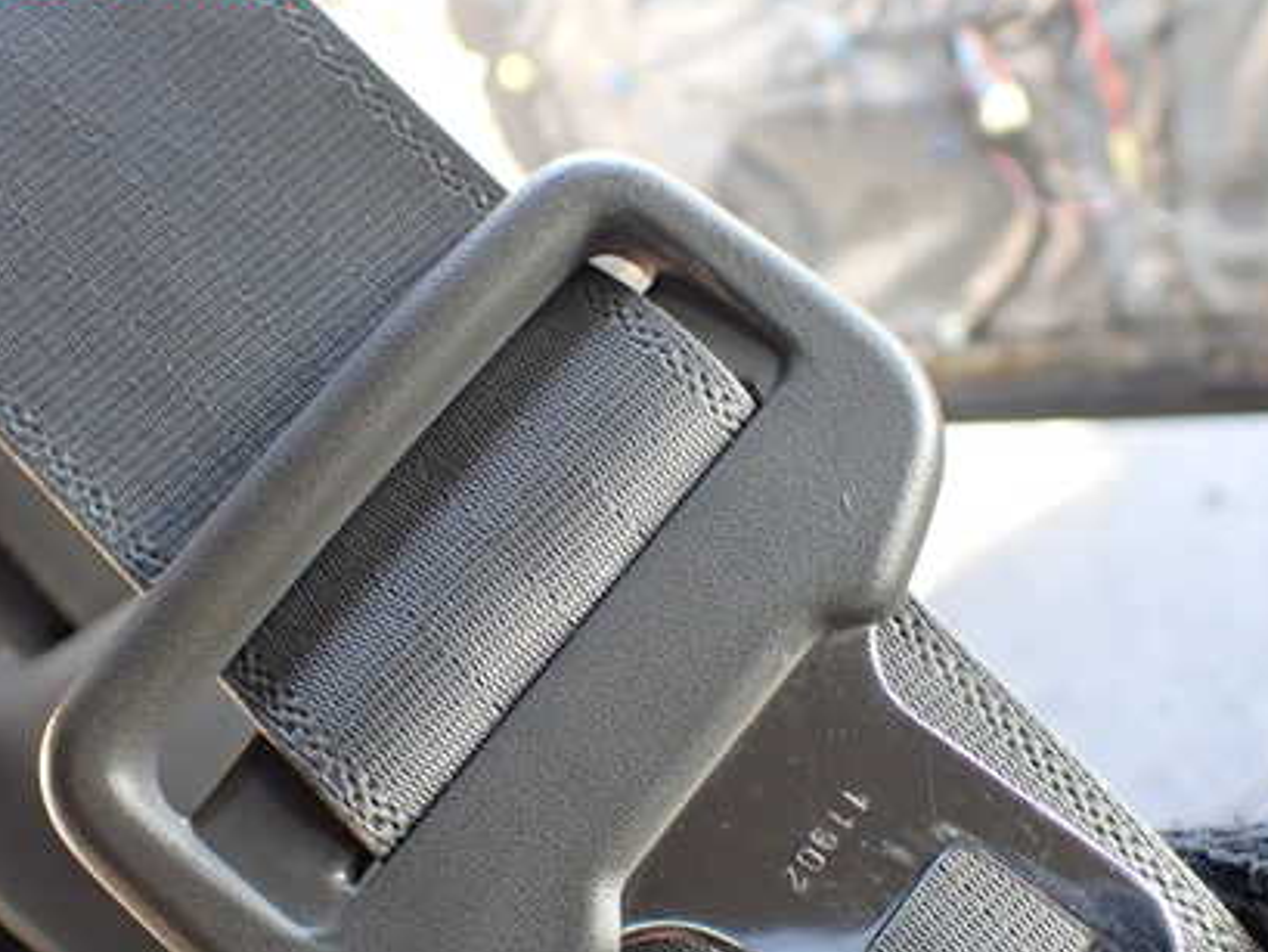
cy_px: 633
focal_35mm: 44
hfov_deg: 42.9
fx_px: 1612
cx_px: 651
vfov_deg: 32.6
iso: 400
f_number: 2.3
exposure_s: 1/125
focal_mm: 5.4
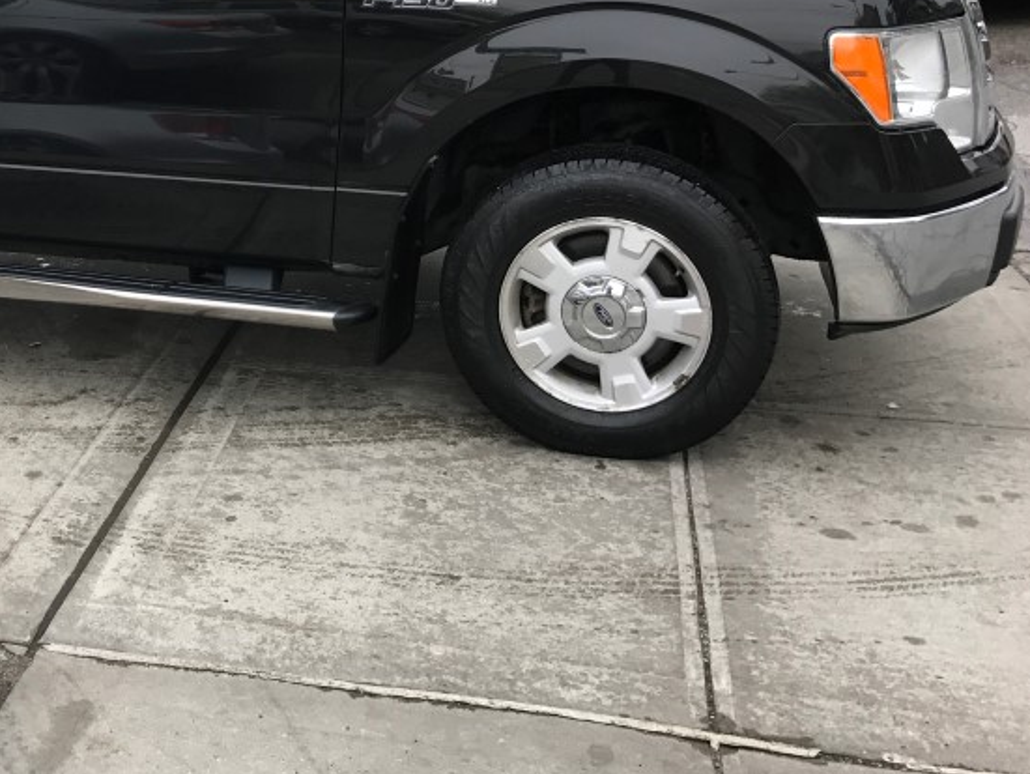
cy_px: 103
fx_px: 1548
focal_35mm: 52
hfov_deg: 34.7
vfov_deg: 27.2
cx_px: 101
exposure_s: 1/532
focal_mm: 3.99
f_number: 1.8
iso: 20
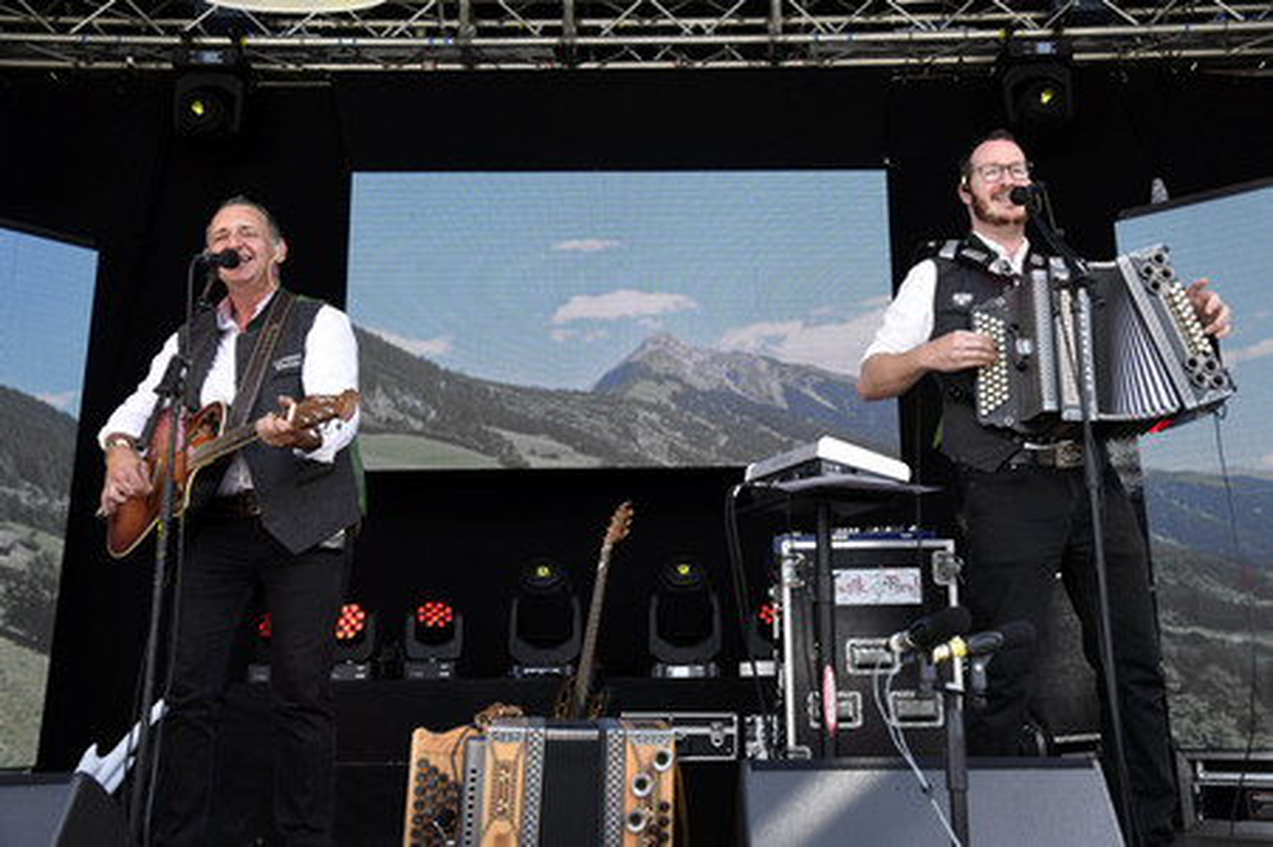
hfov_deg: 54.5
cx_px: 636
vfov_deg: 37.8
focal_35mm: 35
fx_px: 1237
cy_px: 424
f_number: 8
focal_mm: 35
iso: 500
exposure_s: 1/160
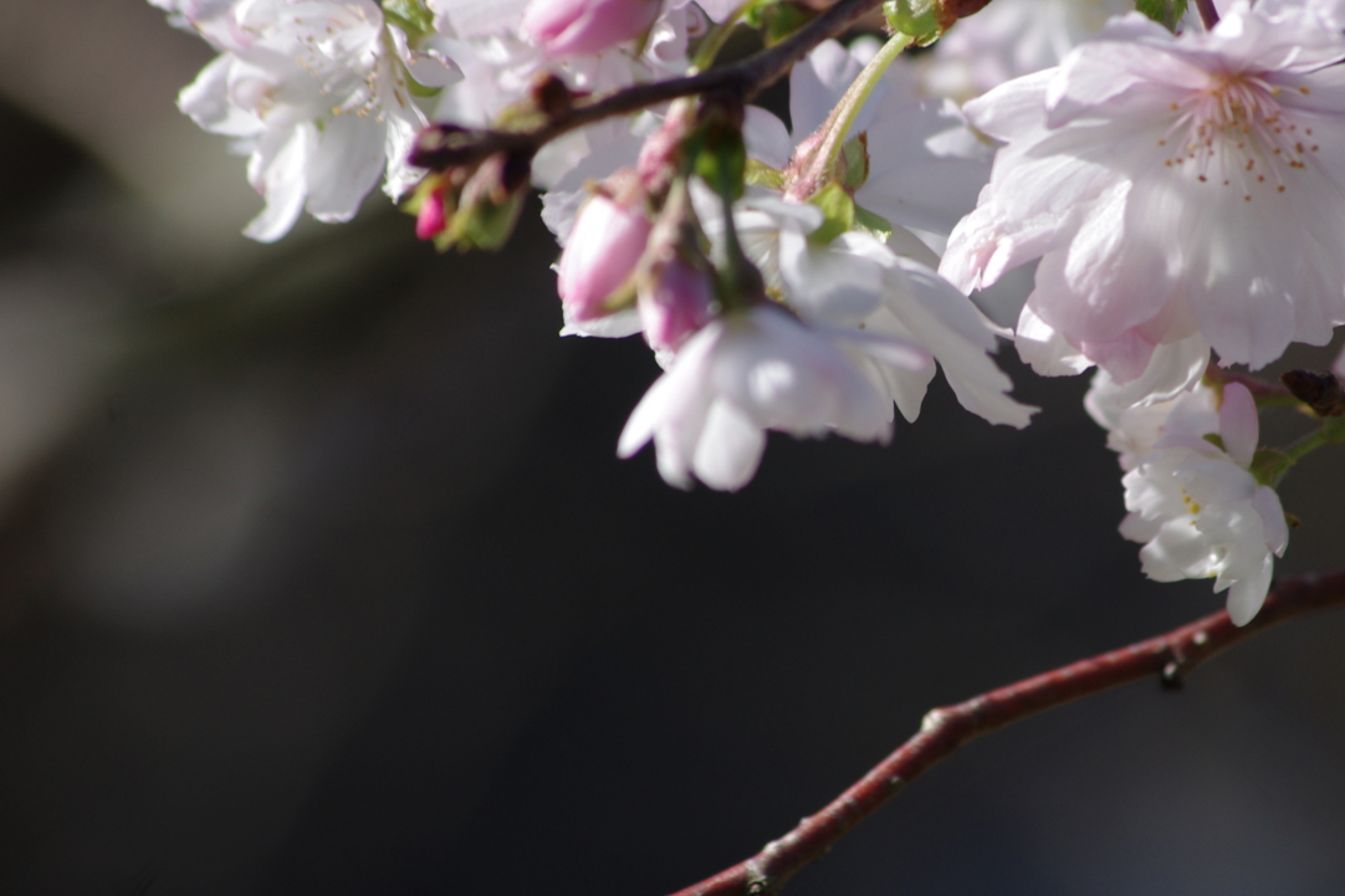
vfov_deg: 2.4
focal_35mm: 576
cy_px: 296
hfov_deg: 3.6
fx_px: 21515
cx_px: 966
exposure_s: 1/400
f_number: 8
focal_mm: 260
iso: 200
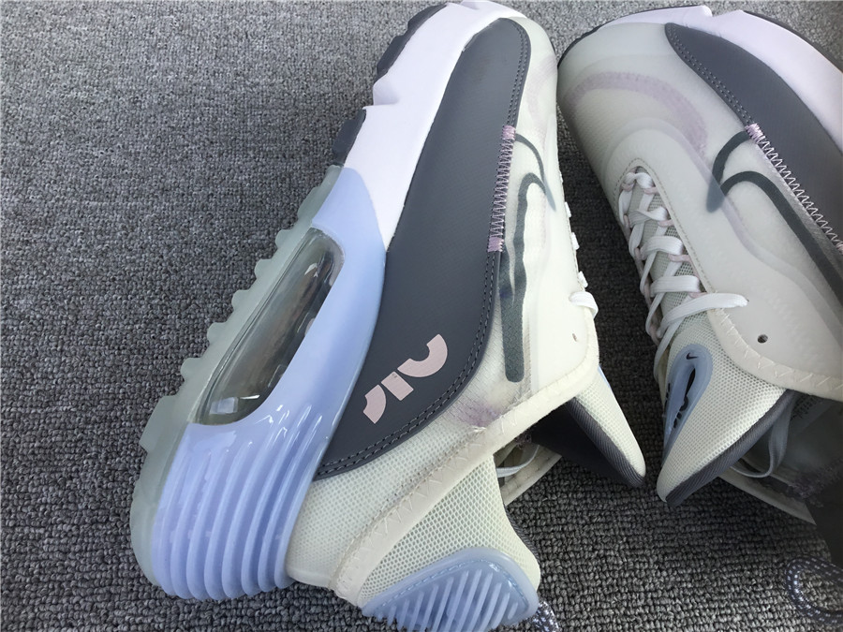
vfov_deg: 45.4
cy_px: 316
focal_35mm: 31
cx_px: 422
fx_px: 755
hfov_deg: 58.4
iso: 25
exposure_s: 1/379
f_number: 2.4
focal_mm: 3.3
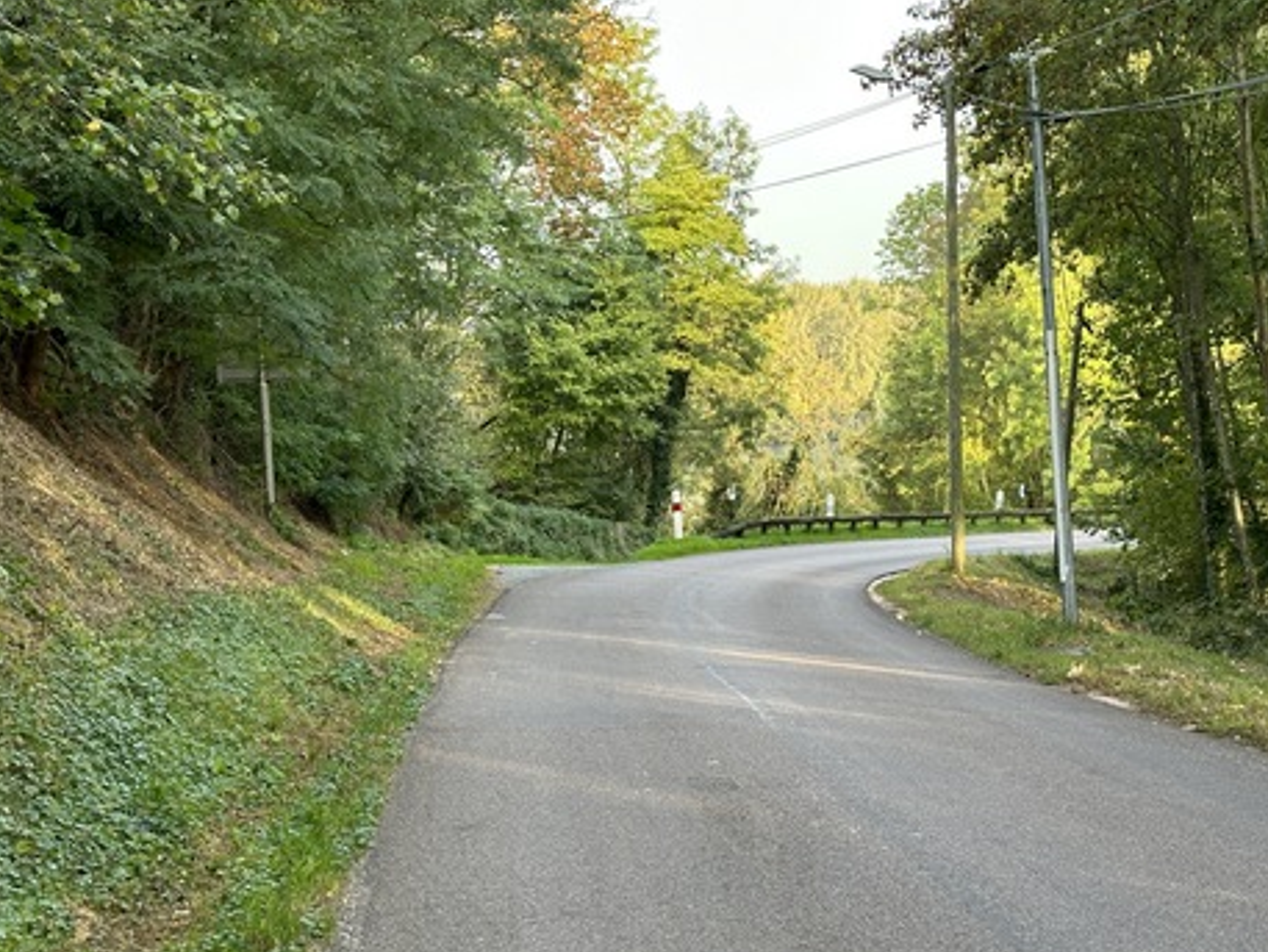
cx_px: 782
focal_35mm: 63
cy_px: 552
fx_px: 2308
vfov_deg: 23.3
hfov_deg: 30.6
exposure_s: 1/161
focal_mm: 6.86
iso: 80
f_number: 1.78
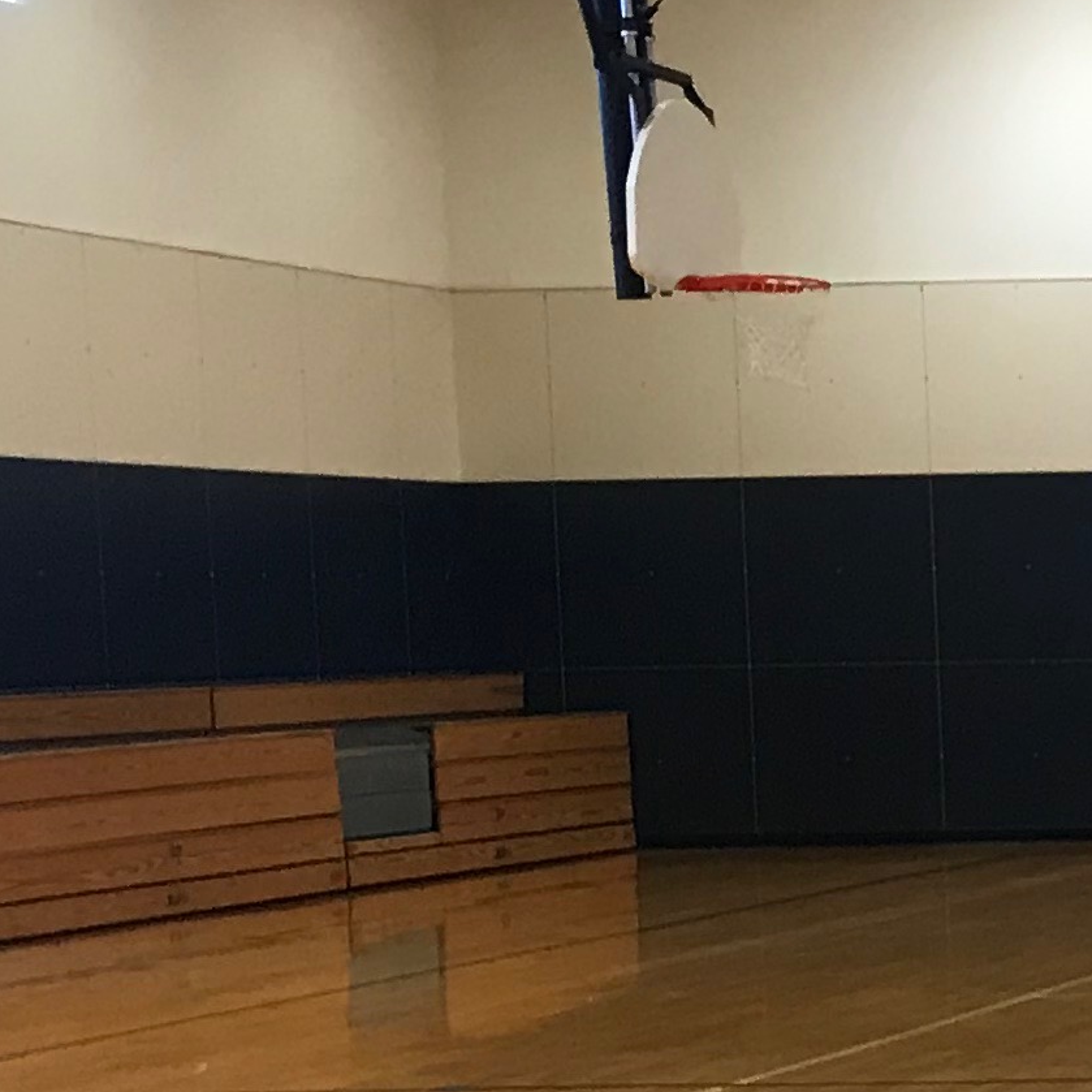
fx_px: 4247
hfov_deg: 12.6
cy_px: 957
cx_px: 2283
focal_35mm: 119
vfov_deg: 14.5
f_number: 1.8
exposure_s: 1/24
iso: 40
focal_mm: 3.99
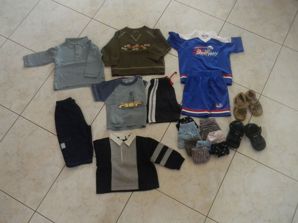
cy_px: 112
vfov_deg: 39.7
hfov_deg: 51.4
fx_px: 310
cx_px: 149
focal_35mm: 36
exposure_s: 1/7.9
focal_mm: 6.4
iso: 400
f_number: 3.7
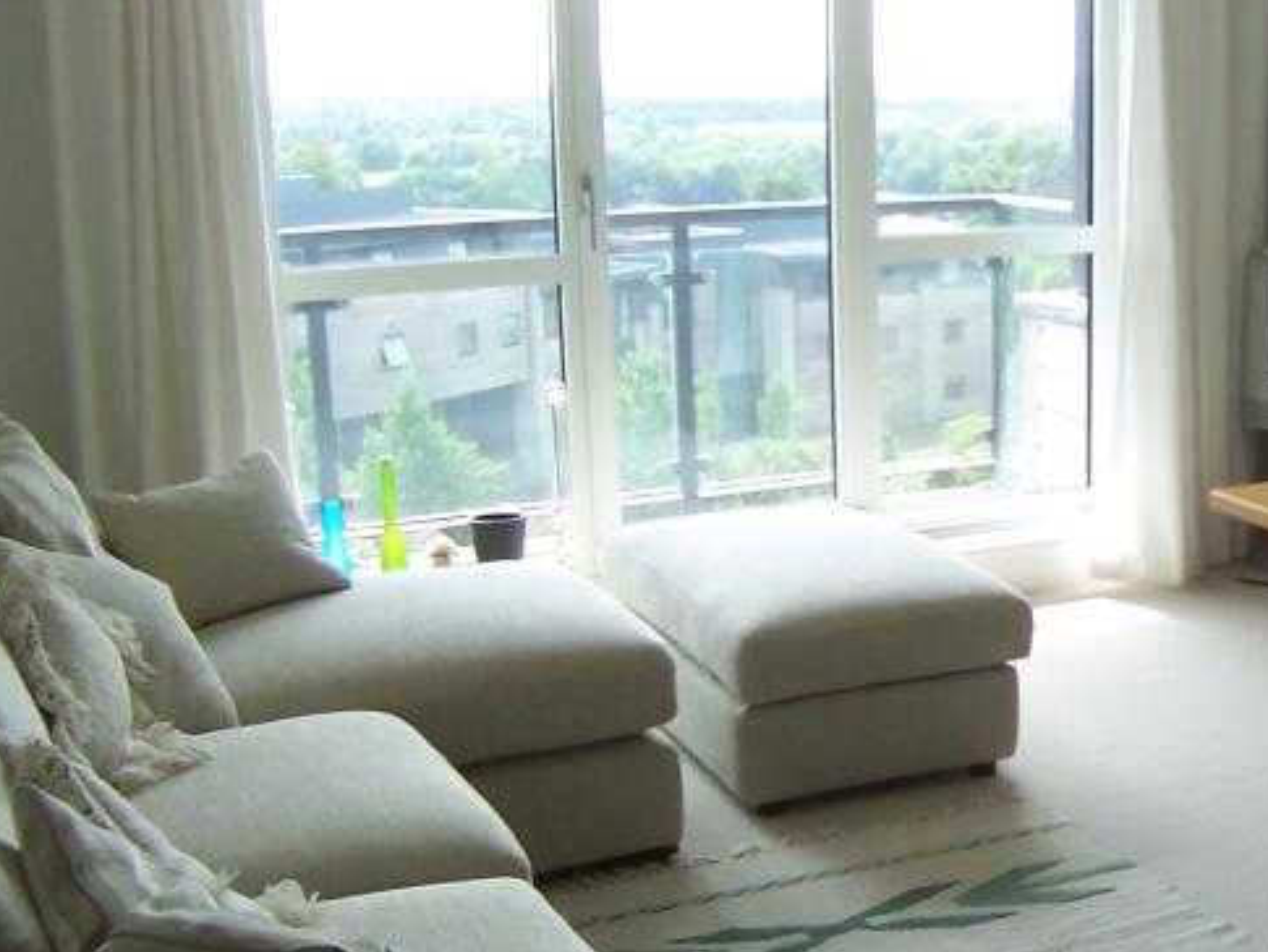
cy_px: 557
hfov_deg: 25.1
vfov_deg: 19.4
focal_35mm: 76
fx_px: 2785
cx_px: 1075
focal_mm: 5.6
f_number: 3.4
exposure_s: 1/125
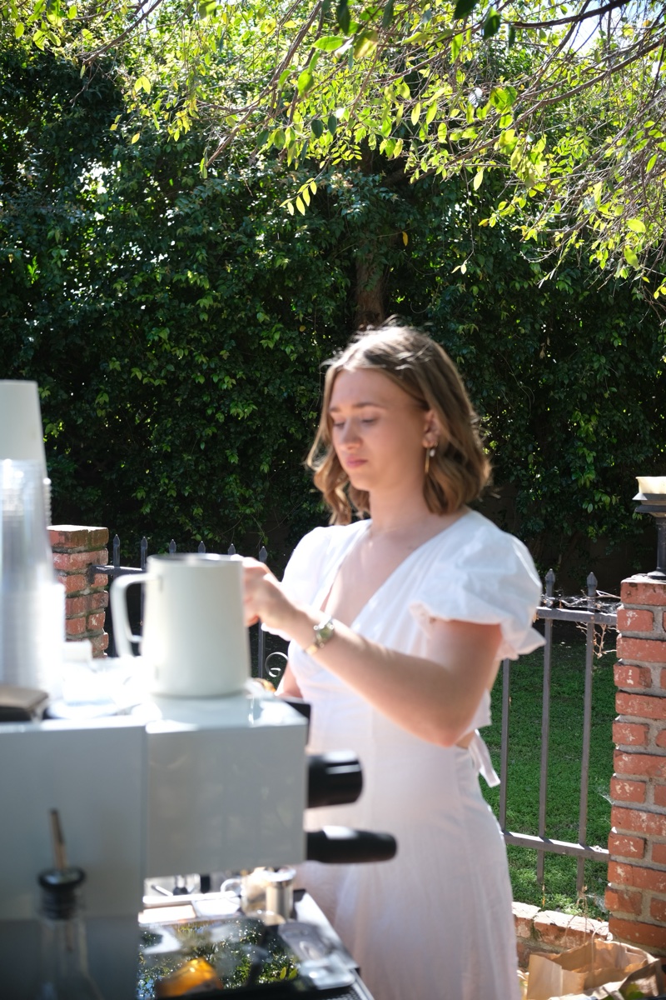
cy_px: 500
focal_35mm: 41
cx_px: 333
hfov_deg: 32.6
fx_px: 1138
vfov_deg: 47.4
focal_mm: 27
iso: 320
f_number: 4
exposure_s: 1/250
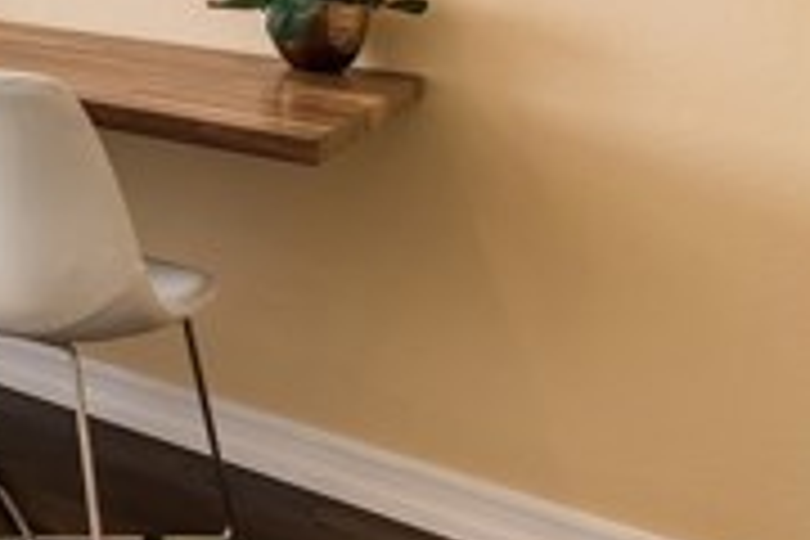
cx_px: -572
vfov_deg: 21.1
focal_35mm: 57
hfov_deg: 23.1
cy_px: -205
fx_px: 1282
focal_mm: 16
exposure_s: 1/10
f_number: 9
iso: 200
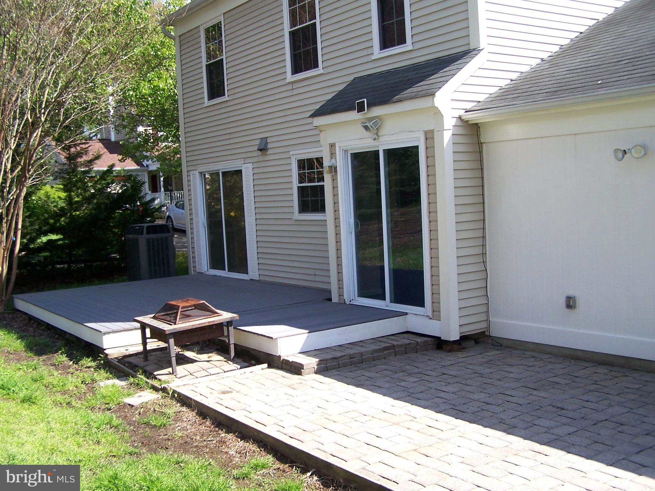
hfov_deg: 49.0
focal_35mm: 38
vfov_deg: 37.7
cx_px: 328
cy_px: 246
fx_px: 719
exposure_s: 1/500
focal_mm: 6.3
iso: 80
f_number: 2.8
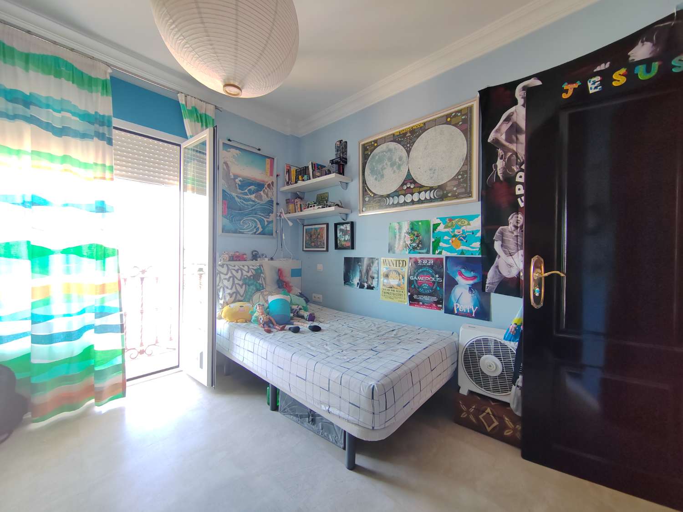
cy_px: 256
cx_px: 342
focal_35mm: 13
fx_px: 256
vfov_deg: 89.9
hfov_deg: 106.2
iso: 354
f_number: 2.2
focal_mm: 2.16
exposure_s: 1/50
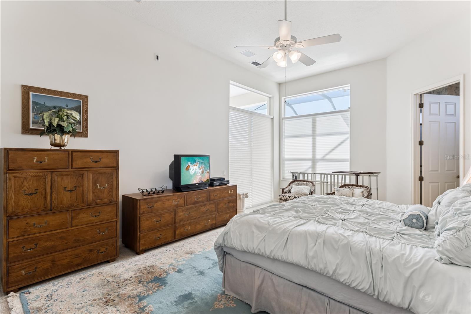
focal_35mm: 17
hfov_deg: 92.3
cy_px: 157
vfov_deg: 69.5
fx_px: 226
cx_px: 236
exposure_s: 1/100
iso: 800
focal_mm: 17.3
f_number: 10
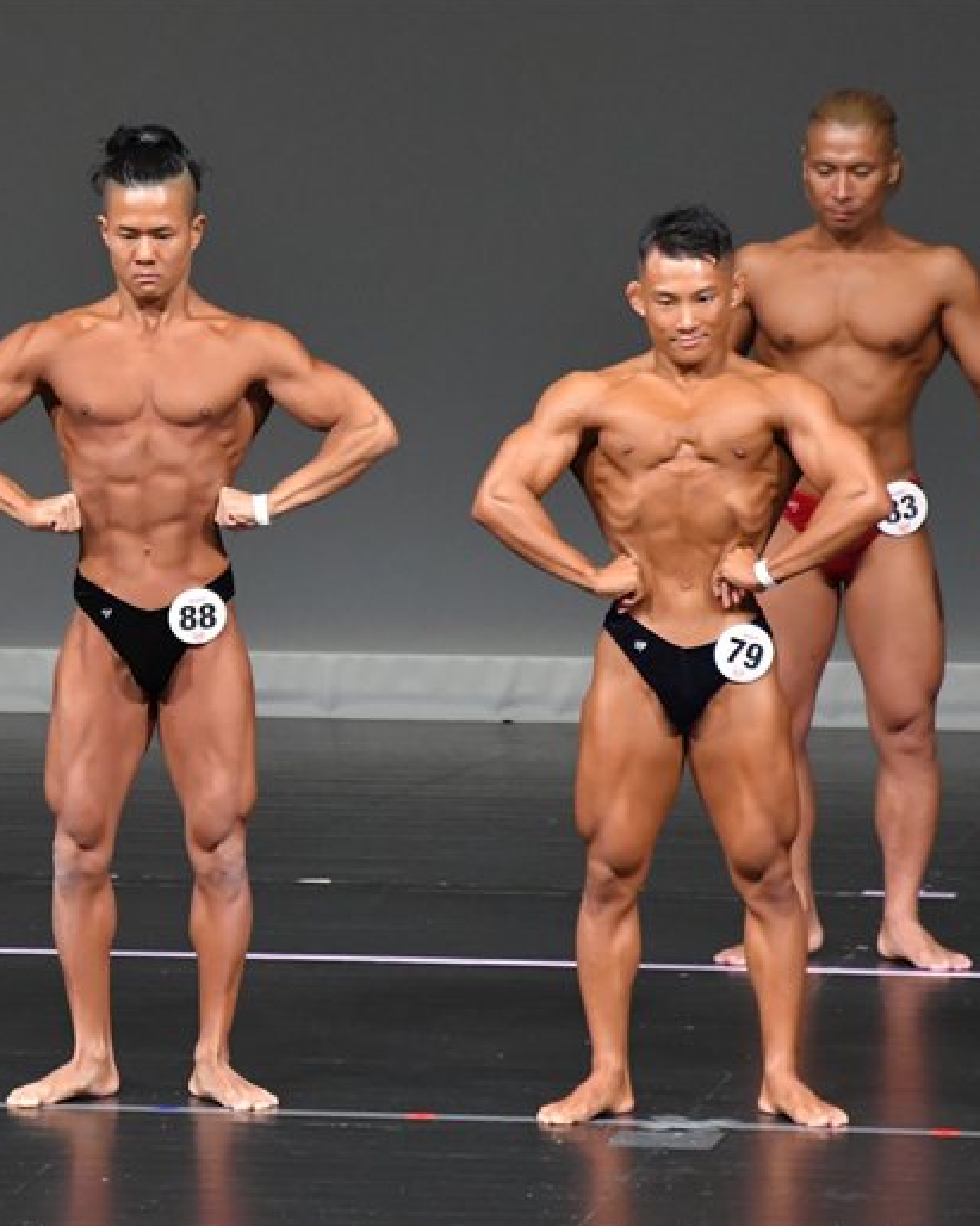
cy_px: 613
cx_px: 92
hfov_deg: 3.2
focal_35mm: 488
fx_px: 17698
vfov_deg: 4.0
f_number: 5.6
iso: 5000
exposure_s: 1/400
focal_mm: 230
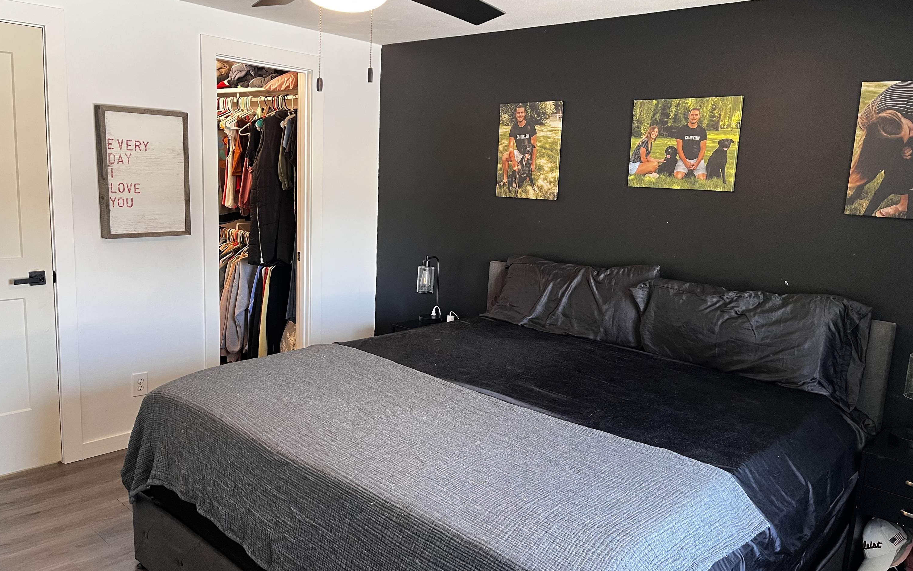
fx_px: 697
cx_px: 460
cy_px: 292
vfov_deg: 44.5
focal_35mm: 28
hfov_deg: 66.5
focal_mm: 5.1
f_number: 1.6
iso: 160
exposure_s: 1/60
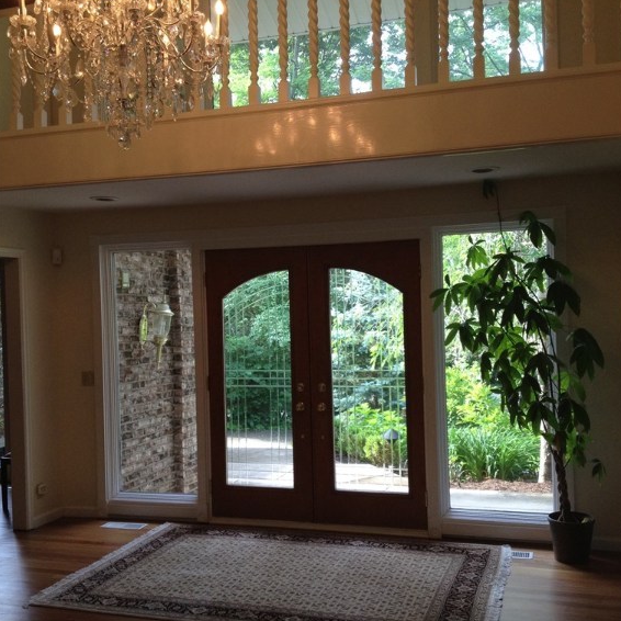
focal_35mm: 42
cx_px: 312
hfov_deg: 40.0
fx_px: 852
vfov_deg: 40.0
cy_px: 324
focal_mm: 4.28
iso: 100
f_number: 2.4
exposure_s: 1/120
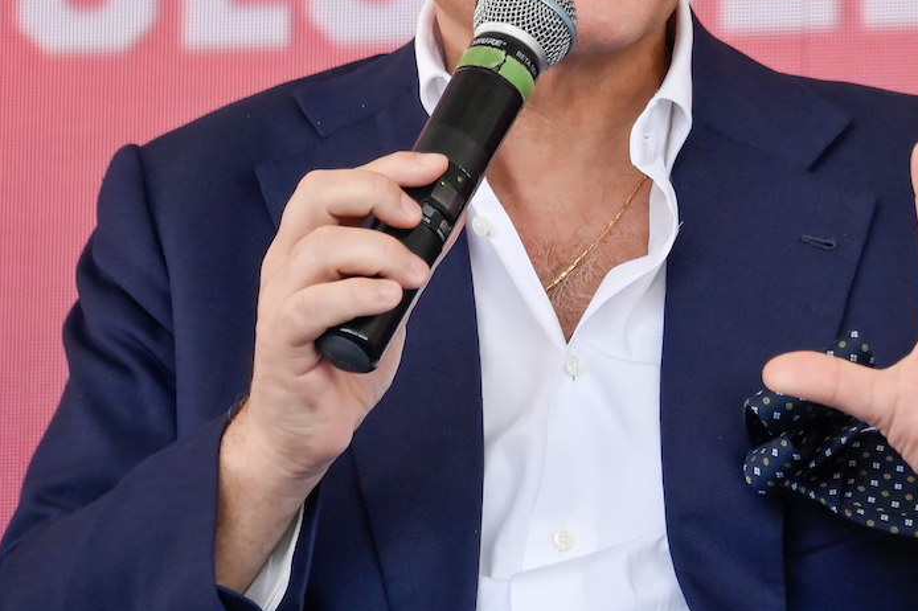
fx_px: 9991
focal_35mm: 392
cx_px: 632
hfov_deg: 5.3
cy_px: 188
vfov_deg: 3.5
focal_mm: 170
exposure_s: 1/400
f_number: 5.6
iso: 1000
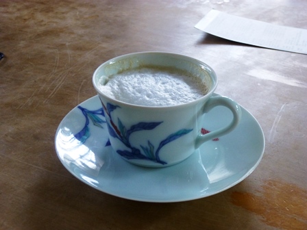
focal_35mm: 48
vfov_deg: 30.3
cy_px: 115
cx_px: 154
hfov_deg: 39.7
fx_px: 426
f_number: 4
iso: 400
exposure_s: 1/15
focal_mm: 8.6
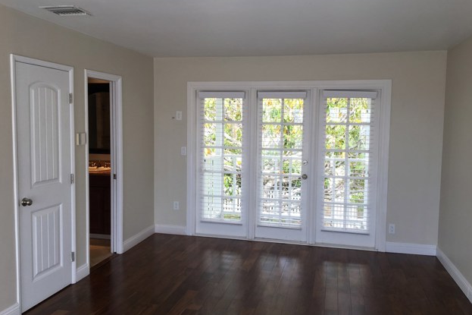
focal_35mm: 31
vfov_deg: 42.3
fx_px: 406
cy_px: 153
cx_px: 236
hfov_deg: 60.3
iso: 25
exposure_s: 1/125
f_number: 2.2
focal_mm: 4.15
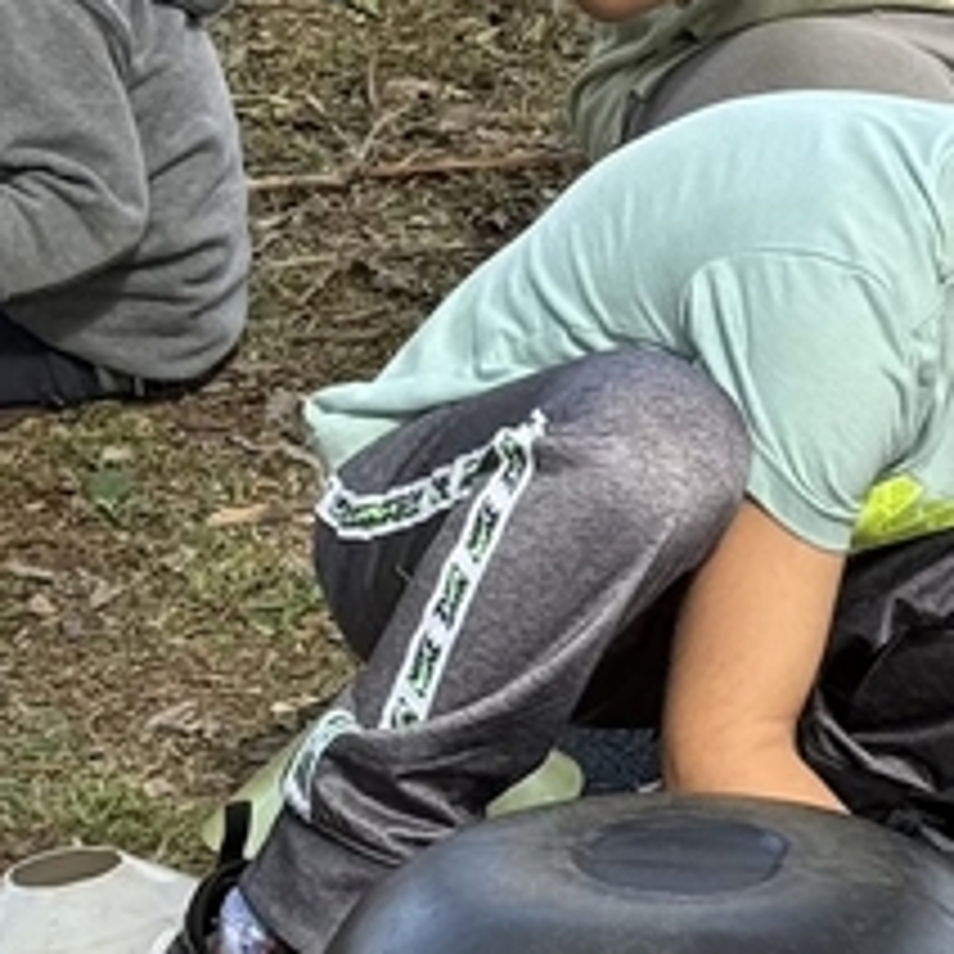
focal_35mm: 214
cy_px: 536
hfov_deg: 8.1
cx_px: 1060
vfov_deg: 8.2
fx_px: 6673
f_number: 1.78
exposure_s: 1/301
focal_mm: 6.76
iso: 80
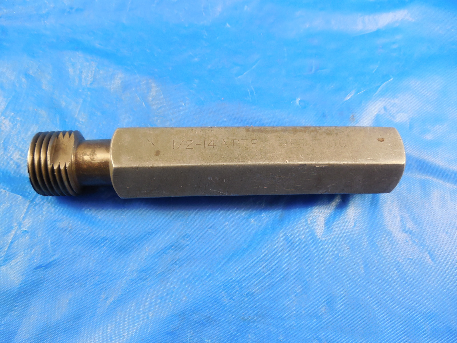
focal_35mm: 25
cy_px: 172
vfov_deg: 54.9
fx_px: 330
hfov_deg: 69.4
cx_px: 228
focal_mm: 4.5
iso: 180
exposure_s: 1/30
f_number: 3.3
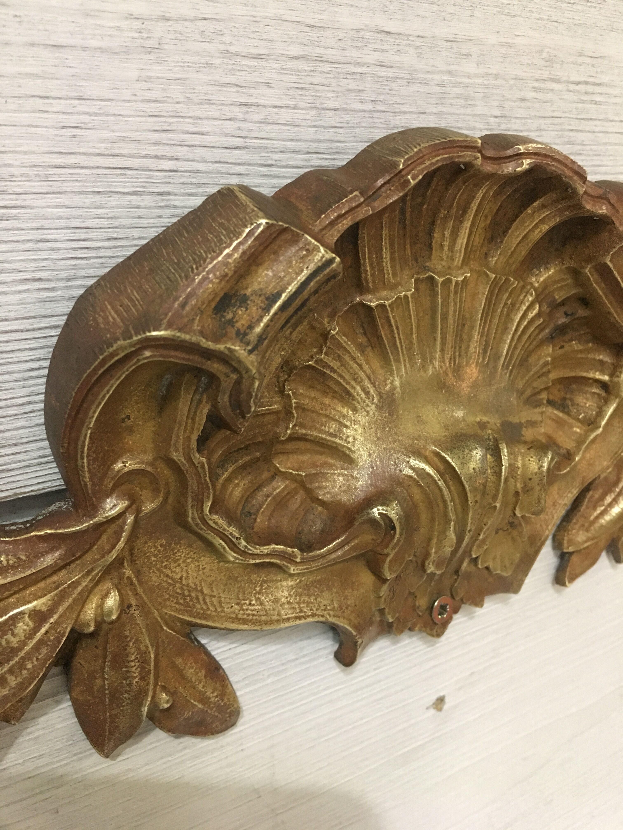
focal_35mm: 29
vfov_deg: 61.7
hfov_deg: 48.2
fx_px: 696
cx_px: 312
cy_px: 415
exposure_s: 1/17
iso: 200
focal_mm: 4.15
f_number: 2.2
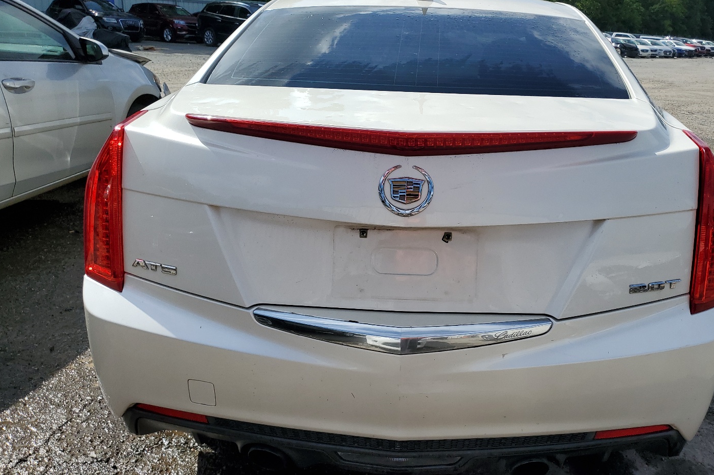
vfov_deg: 42.3
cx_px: 407
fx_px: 615
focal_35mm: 31
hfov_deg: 60.1
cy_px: 229
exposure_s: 1/5000
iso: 50
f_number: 1.5
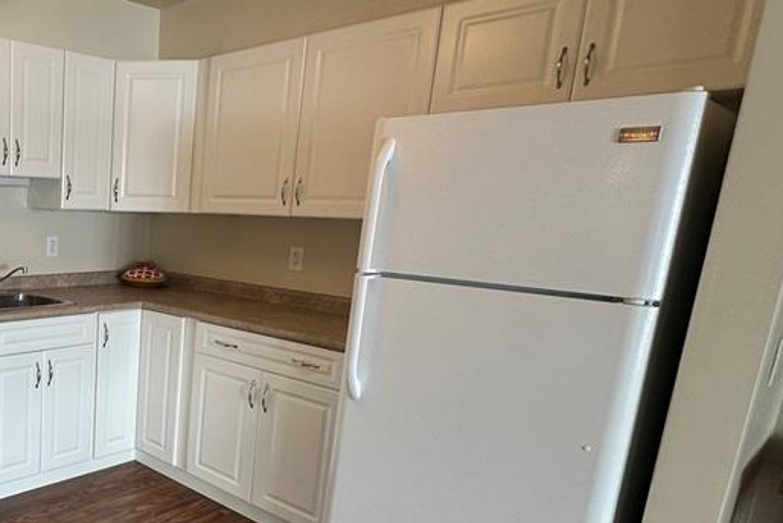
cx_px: 50
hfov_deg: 53.8
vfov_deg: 44.6
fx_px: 631
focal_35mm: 29
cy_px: 329
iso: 80
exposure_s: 1/120
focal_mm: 2.22
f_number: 2.2
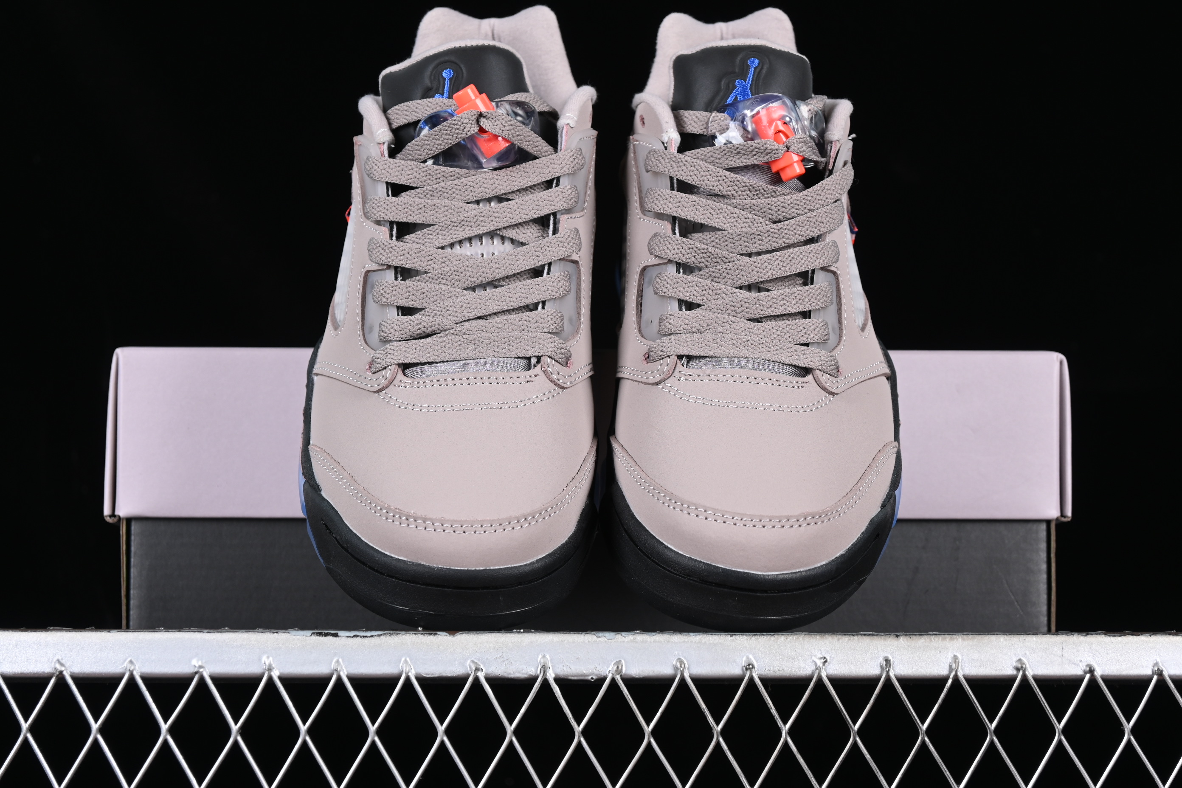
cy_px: 394
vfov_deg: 18.2
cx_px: 591
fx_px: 2462
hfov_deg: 27.0
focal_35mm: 75
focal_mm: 50
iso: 160
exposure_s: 1/60
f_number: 6.3
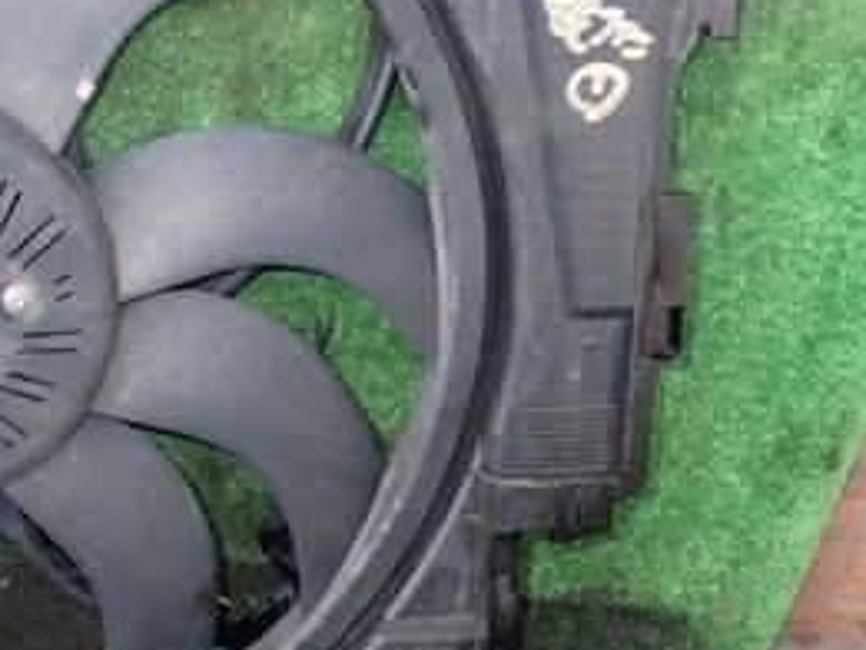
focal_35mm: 69
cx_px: -96
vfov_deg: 21.2
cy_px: 172
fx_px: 1727
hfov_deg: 25.9
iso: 200
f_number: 2.3
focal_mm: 5.4
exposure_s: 1/30
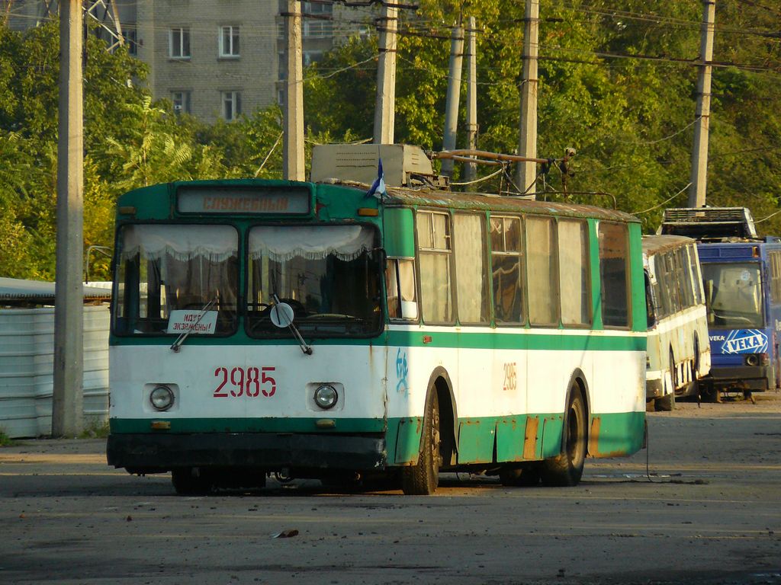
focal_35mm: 432
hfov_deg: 4.6
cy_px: 292
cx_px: 390
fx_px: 9747
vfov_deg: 3.4
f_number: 5
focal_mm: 72
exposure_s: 1/400
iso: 200
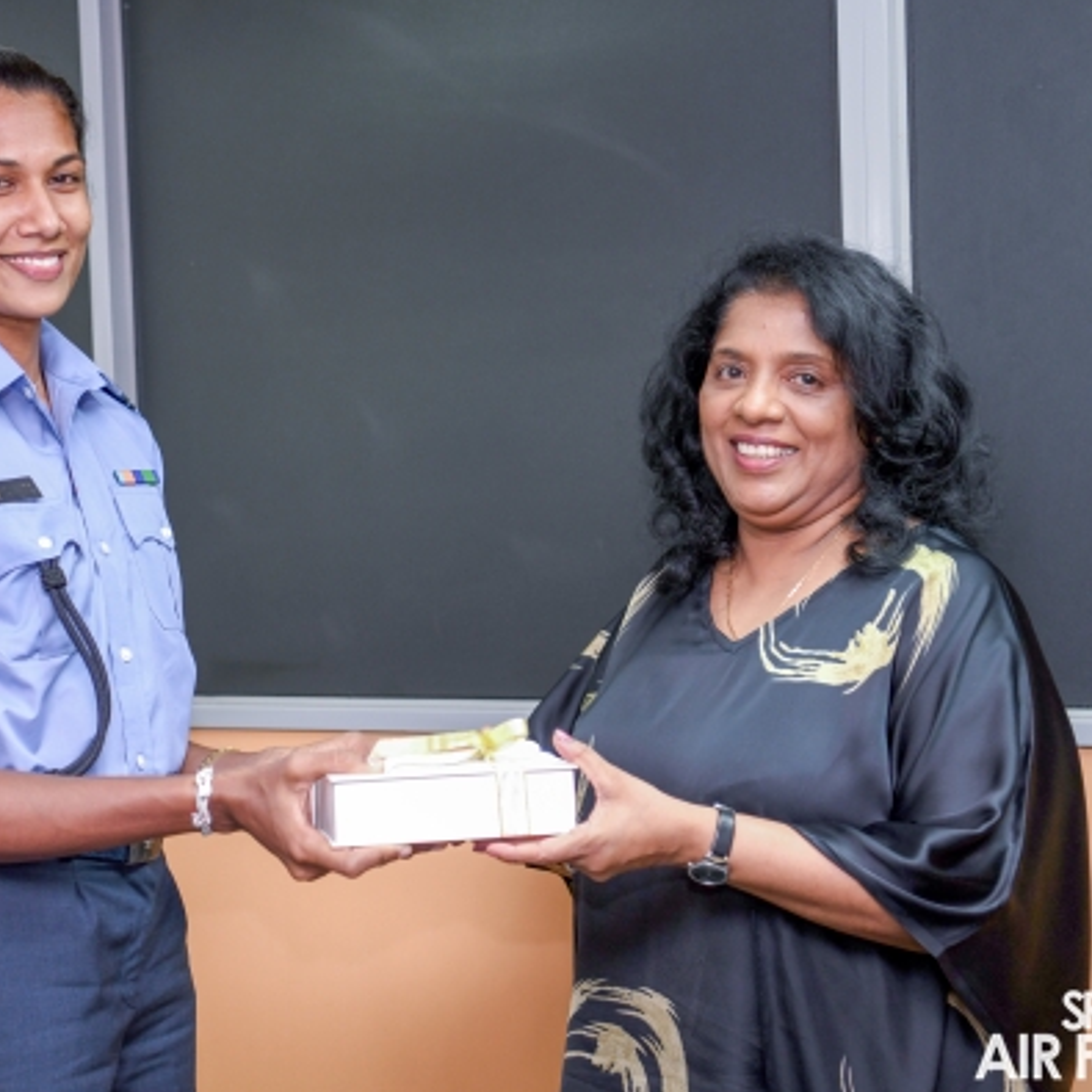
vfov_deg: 27.7
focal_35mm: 62
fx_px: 2213
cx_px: 434
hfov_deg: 27.7
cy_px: 547
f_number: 2.8
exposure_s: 1/125
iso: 800
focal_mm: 48
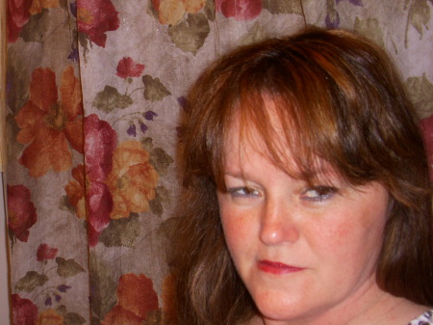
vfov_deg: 37.7
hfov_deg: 49.0
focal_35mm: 38
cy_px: 162
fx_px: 475
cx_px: 216
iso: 100
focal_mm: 6.3
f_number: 3.3
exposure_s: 1/30
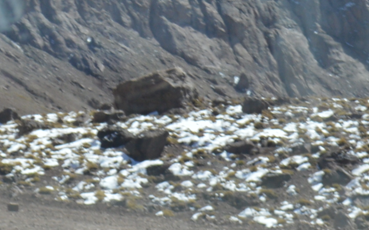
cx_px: 226
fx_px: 2363
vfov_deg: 5.4
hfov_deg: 8.9
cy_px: -312
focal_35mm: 235
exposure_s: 1/250
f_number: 8
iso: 100
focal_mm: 26
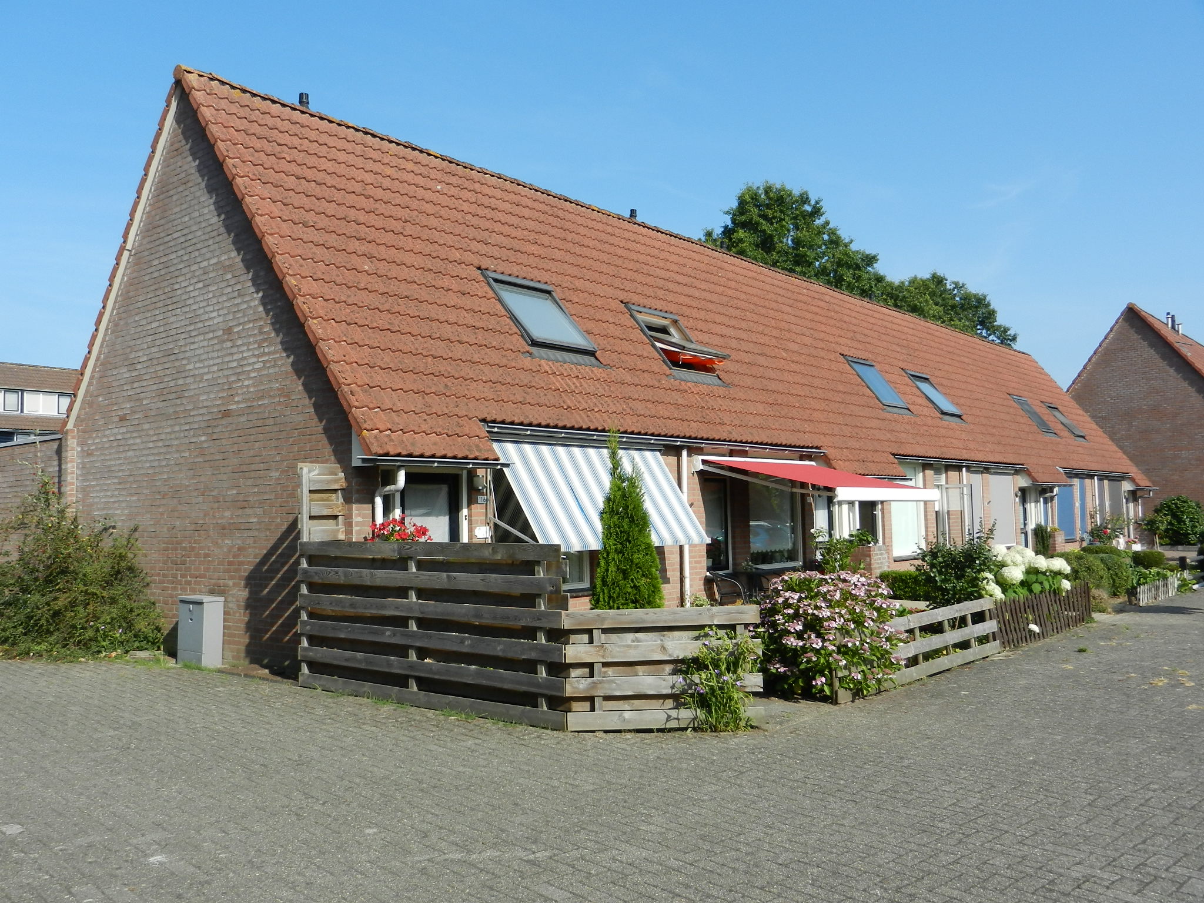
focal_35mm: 29
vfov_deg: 48.2
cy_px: 452
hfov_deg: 61.7
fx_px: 1009
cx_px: 602
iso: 160
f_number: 3.6
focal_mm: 5.1
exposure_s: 1/1250
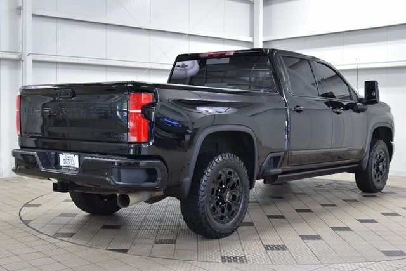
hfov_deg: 41.1
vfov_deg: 28.1
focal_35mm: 48
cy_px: 136
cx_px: 203
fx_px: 541
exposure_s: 1/15
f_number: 6.3
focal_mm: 32
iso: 560
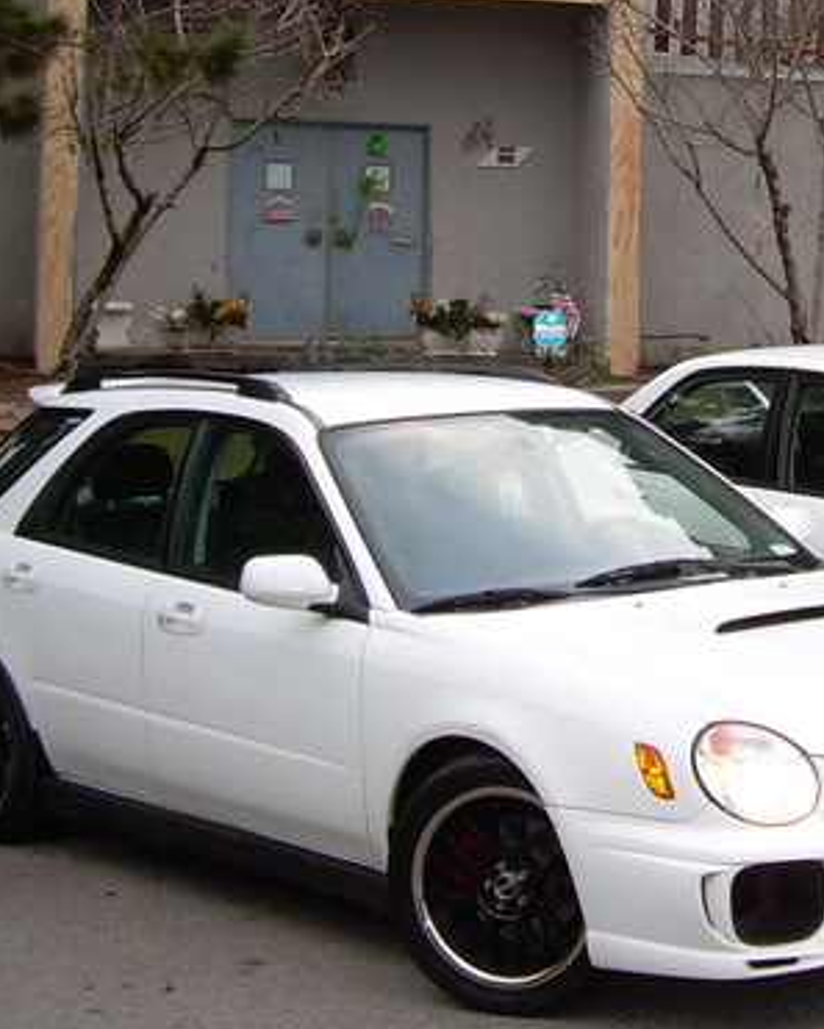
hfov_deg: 18.4
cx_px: 921
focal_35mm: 80
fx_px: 2438
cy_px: 200
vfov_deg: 23.5
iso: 50
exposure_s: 1/65.4
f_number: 2.8
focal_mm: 6.3
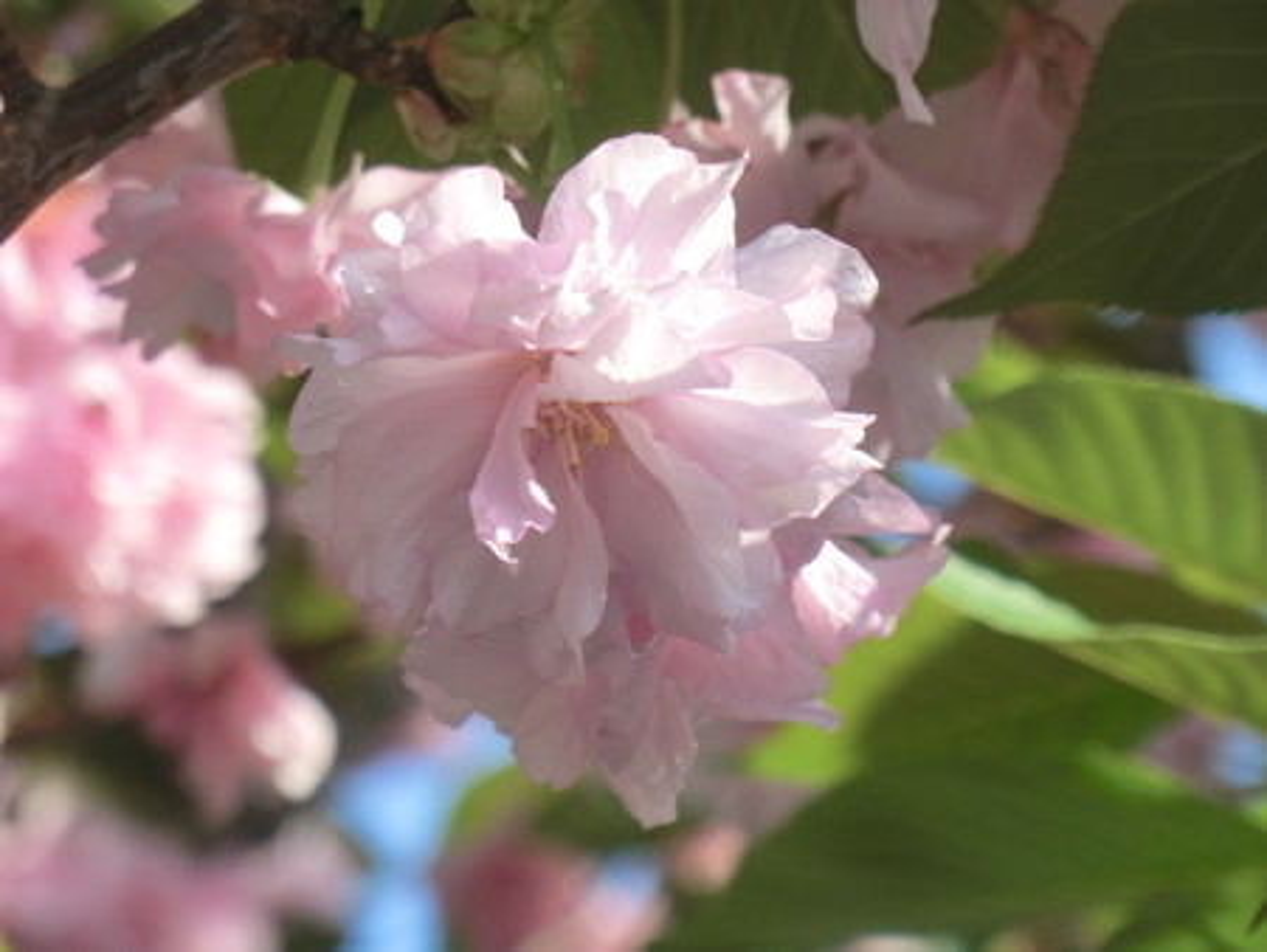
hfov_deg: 8.2
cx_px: 634
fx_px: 8789
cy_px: 476
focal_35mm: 240
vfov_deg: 6.2
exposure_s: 1/125
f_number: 5.7
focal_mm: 43
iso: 80
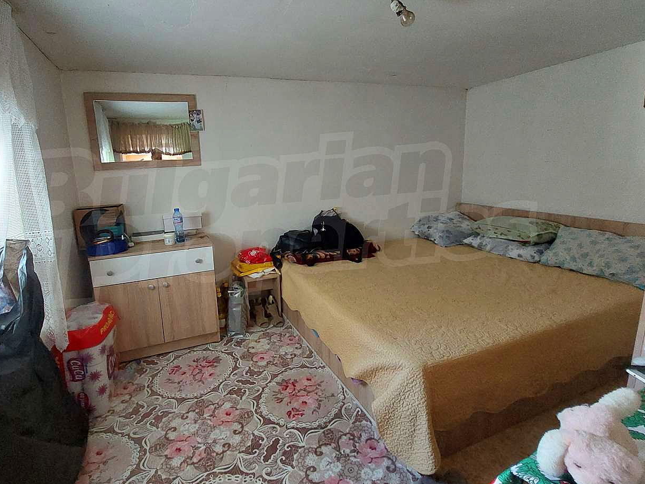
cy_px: 220
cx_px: 273
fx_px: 298
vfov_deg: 77.9
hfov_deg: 93.8
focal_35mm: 16
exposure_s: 1/25
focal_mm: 1.74
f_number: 2.2
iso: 500
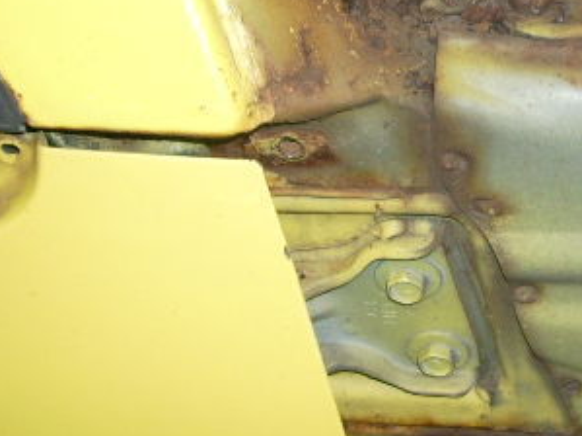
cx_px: 430
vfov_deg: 19.6
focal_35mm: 75
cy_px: 146
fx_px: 1260
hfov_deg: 25.7
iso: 100
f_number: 2.8
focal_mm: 5.95
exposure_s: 1/60
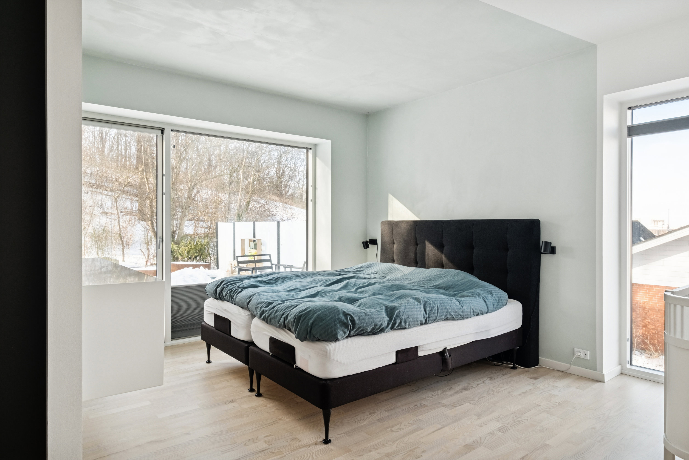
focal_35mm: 21
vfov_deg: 59.5
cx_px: 344
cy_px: 230
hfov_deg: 81.2
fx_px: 402
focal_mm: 13.8
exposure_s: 1/30
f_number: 8
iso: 500
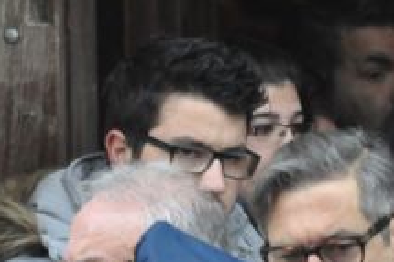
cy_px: 271
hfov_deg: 2.6
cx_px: 227
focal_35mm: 789
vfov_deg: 1.7
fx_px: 8628
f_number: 5.6
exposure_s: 1/640
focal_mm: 250
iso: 3200
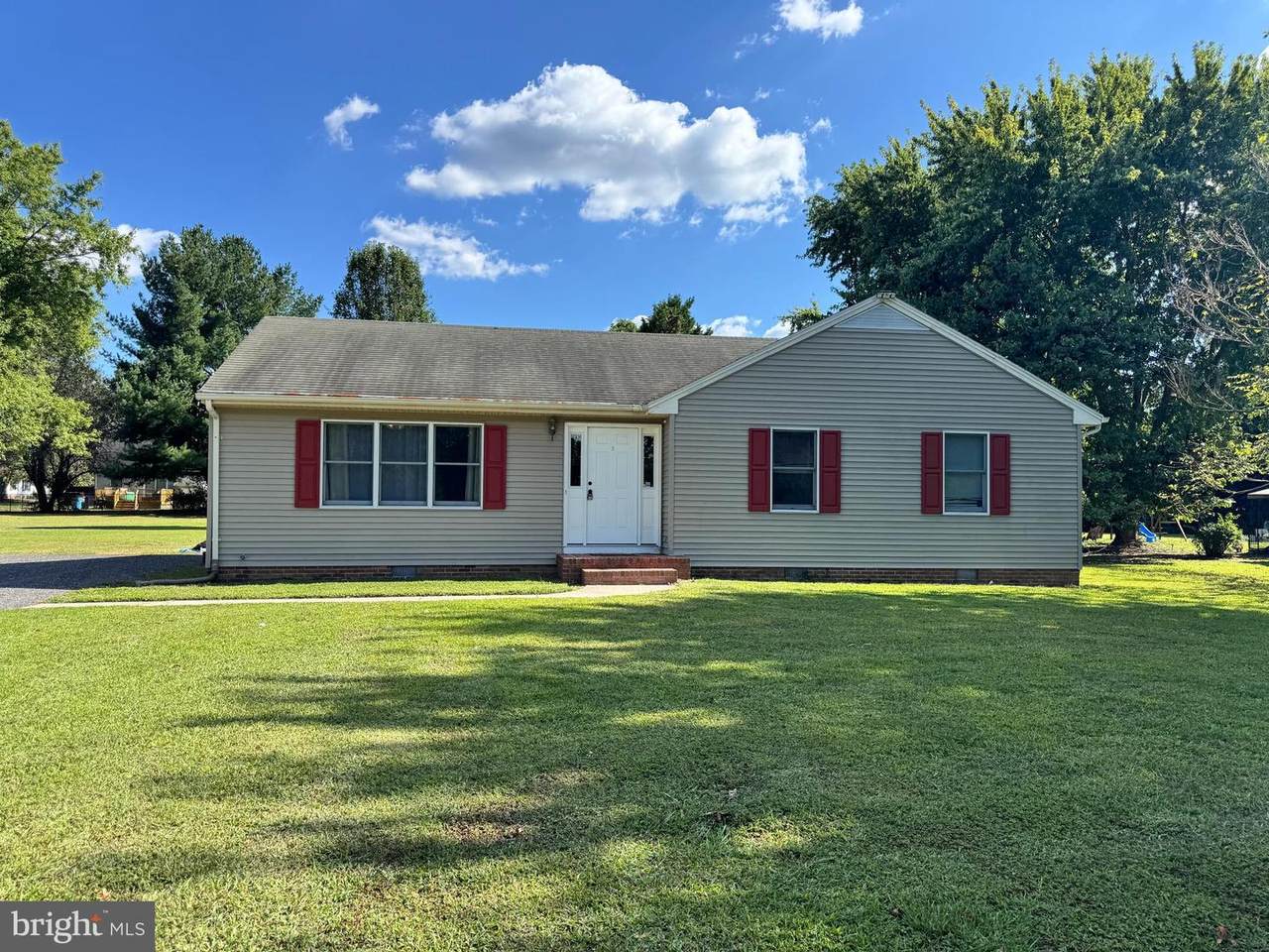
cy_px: 476
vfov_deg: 56.8
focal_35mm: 24
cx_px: 634
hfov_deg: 71.6
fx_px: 880
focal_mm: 6.76
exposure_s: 1/2833
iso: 80
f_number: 1.78
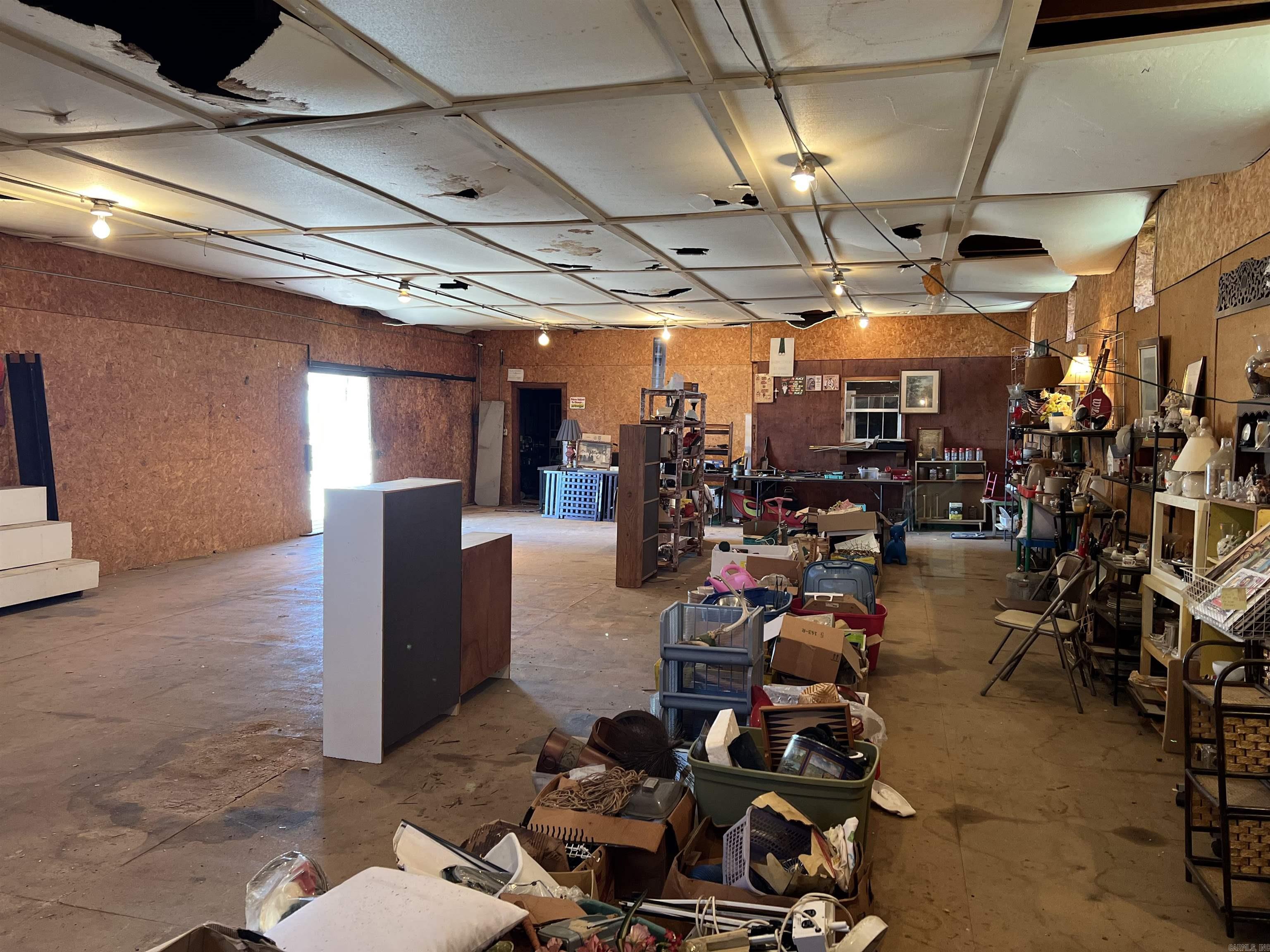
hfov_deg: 67.3
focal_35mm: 26
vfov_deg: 53.1
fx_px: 954
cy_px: 476
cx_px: 635
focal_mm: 5.7
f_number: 1.5
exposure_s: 1/60
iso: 160
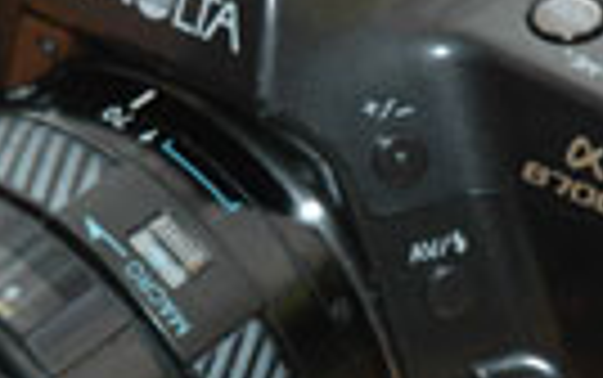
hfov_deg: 5.5
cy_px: 151
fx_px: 6316
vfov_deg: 3.4
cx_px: 320
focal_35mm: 384
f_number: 4.5
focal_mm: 70
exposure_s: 1/60
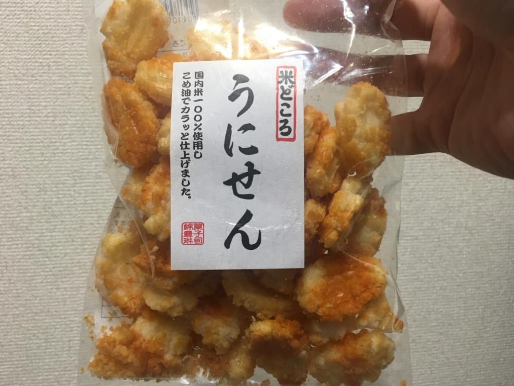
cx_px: 257
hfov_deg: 61.7
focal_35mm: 29
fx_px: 431
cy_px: 193
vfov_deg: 48.2
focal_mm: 4.15
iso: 100
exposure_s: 1/33
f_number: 2.2
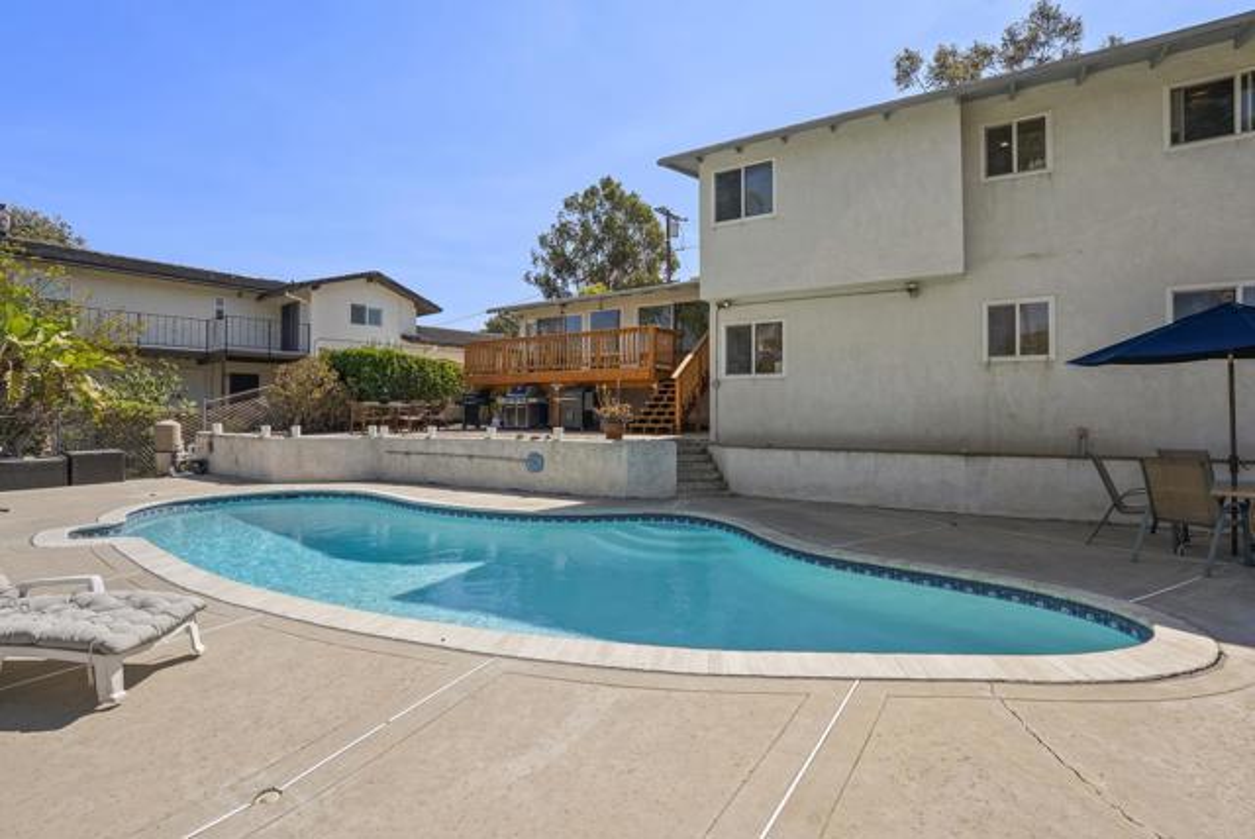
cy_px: 420
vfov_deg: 73.9
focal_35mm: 16
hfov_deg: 96.7
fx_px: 558
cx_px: 628
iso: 500
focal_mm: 16
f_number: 8
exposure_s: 1/640
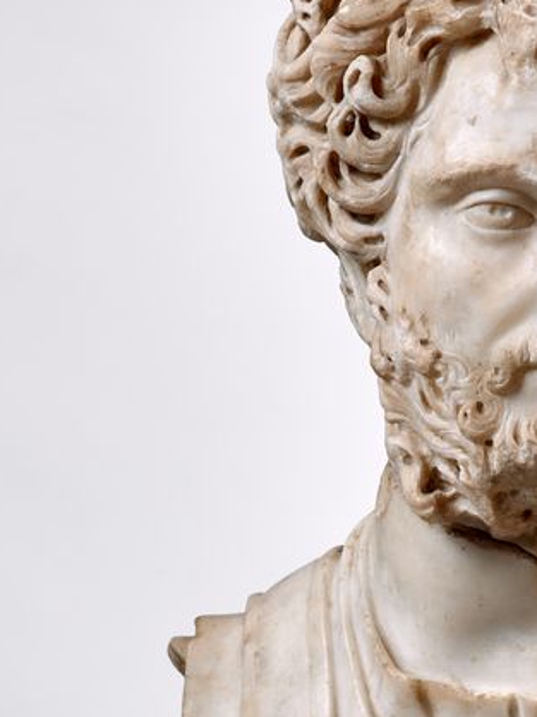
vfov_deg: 9.7
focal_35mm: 201
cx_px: 559
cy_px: 862
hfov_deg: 7.3
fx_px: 4162
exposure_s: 1/125
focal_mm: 80
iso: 100
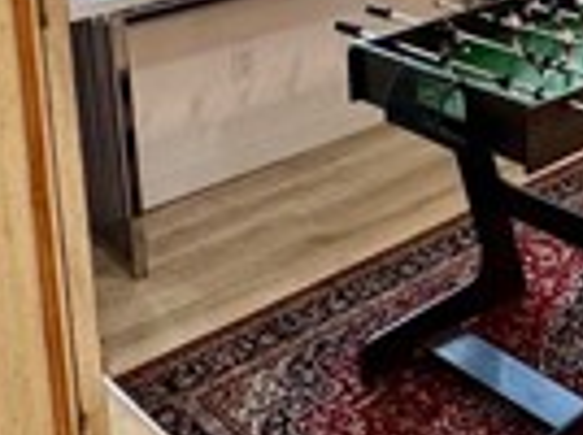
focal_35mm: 67
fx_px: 1126
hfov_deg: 26.0
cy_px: -209
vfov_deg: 19.3
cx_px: 696
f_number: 2.2
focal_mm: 2.22
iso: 200
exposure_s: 1/120
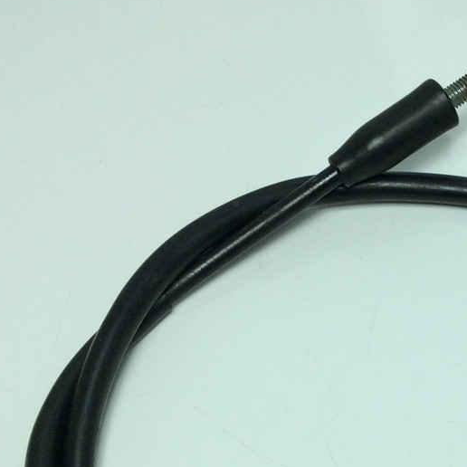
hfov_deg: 23.5
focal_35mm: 70
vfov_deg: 24.1
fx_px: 1068
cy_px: 405
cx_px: 483
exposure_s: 1/566
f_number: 2.4
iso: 32
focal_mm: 3.3
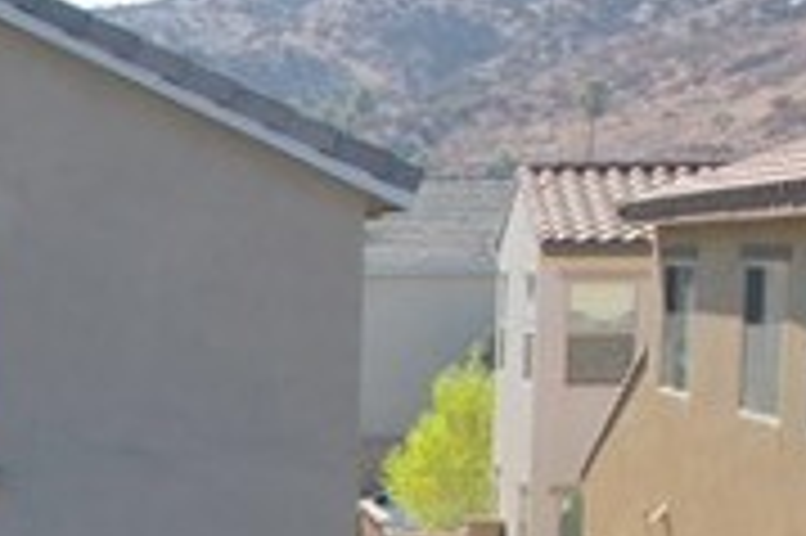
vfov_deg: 10.4
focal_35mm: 126
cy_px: 876
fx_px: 2818
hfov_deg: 15.1
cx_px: -401
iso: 100
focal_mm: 8.38
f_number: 2.8
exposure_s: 1/1500
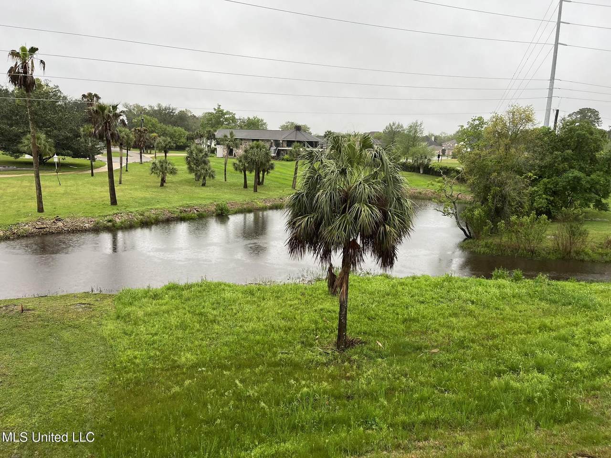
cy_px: 229
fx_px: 459
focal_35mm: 26
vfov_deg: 53.1
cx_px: 306
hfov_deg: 67.3
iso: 40
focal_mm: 5.1
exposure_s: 1/169
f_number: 1.6
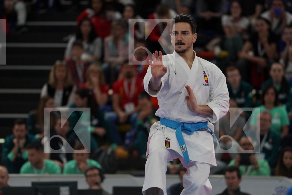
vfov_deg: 4.5
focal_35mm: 308
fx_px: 2498
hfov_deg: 6.7
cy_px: 130
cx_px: 152
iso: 500
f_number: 2.8
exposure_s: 1/500
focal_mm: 200
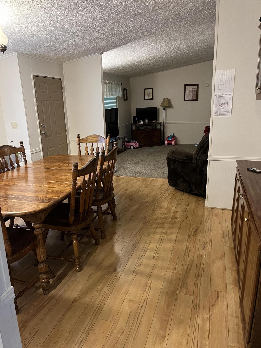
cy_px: 174
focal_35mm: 26
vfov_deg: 67.3
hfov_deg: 53.1
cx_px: 130
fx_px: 261
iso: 500
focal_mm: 5.1
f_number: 1.6
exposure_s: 1/40
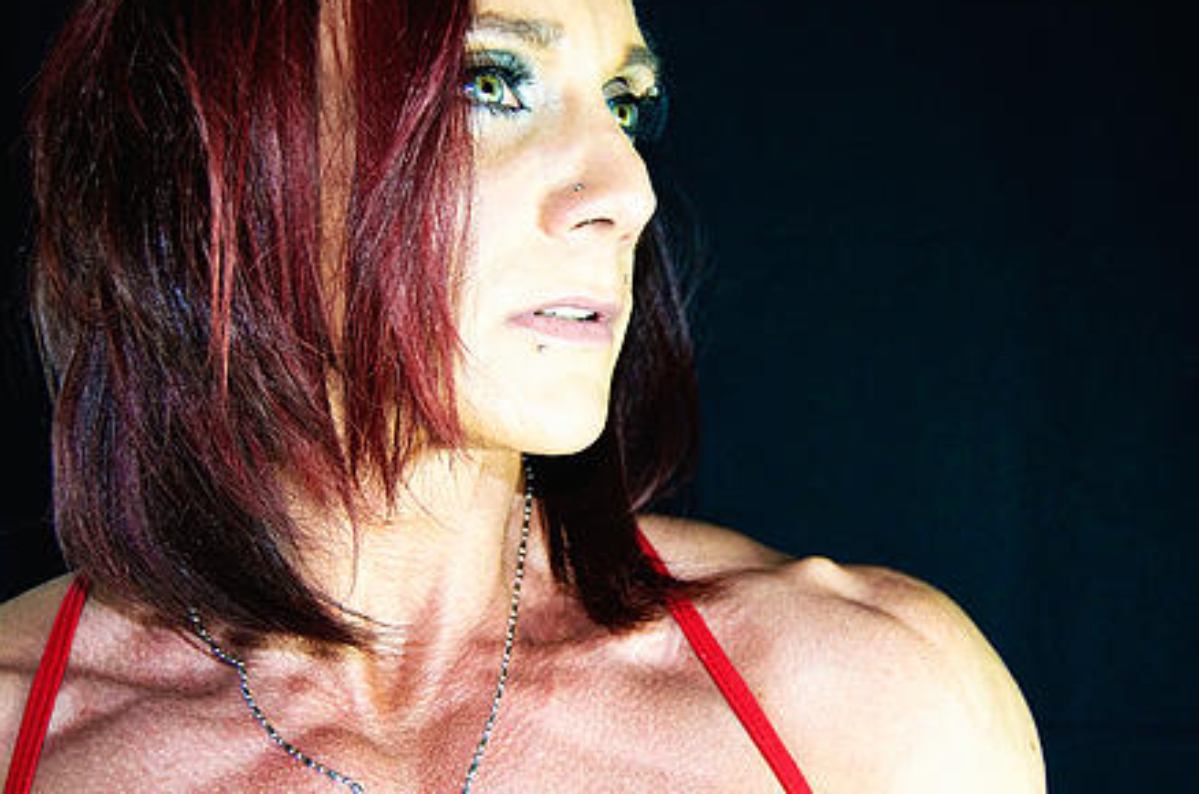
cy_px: 390
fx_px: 1429
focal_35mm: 43
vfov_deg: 31.0
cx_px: 610
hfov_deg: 45.5
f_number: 4
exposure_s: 1/60
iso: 2200
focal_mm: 28
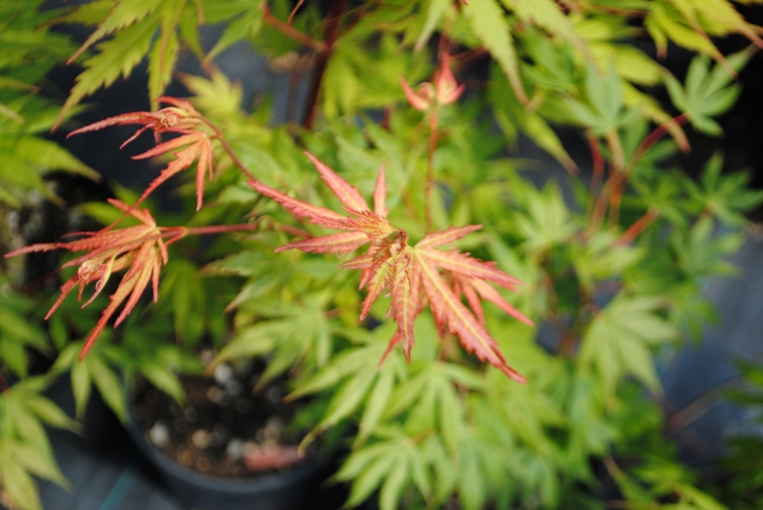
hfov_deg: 24.6
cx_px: 382
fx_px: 1750
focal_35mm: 82
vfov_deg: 16.6
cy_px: 255
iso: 100
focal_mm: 55
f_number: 6.3
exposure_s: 1/200
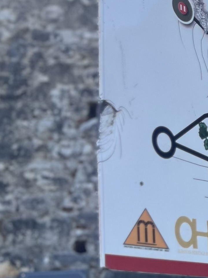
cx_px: 411
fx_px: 881
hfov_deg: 12.0
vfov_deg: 17.7
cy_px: 58
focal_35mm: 110
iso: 50
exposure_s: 1/1266
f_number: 1.5
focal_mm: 5.7
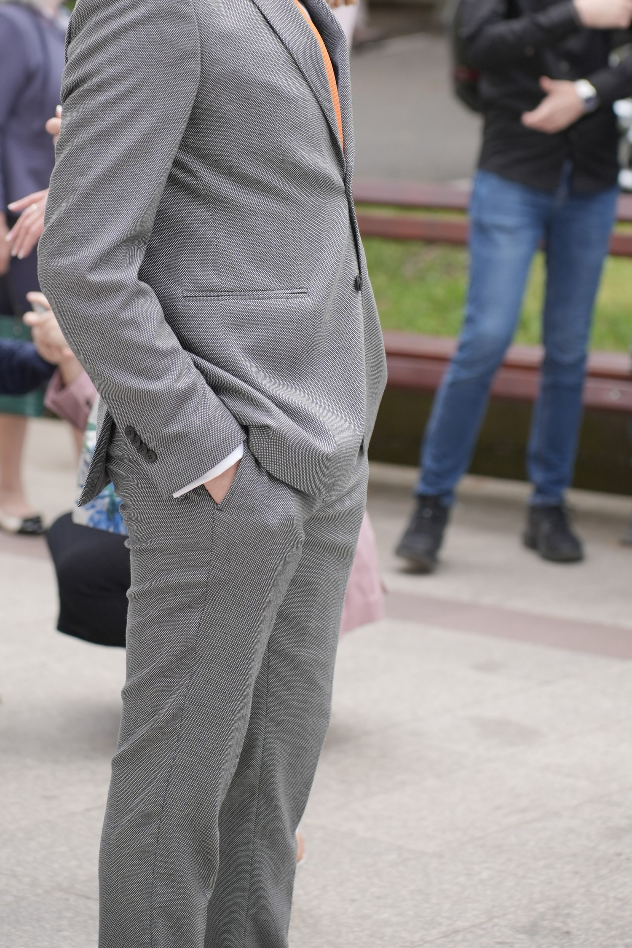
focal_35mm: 128
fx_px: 3370
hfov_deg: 10.7
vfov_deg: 15.9
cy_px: 243
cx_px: 266
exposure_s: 1/1250
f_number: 2.8
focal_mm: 75
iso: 320
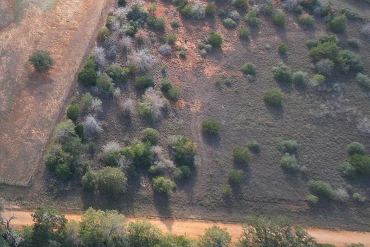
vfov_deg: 18.7
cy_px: -97
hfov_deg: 24.9
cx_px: -152
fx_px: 678
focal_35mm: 66
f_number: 2.8
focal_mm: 8.38
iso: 100
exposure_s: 1/320
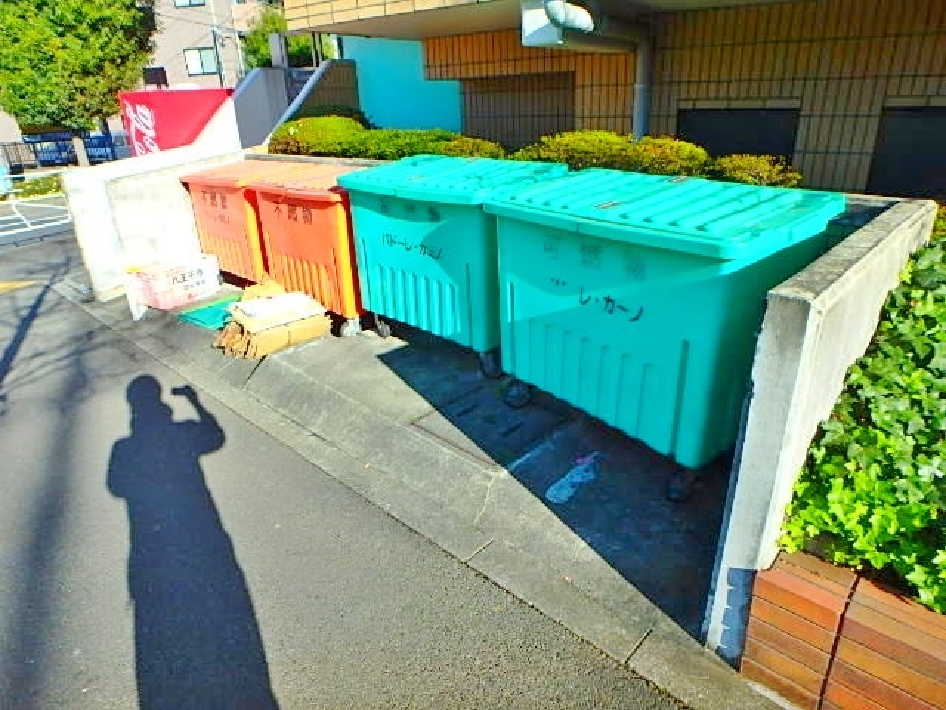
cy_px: 355
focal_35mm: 21
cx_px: 473
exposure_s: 1/640
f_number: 3.5
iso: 125
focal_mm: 3.7
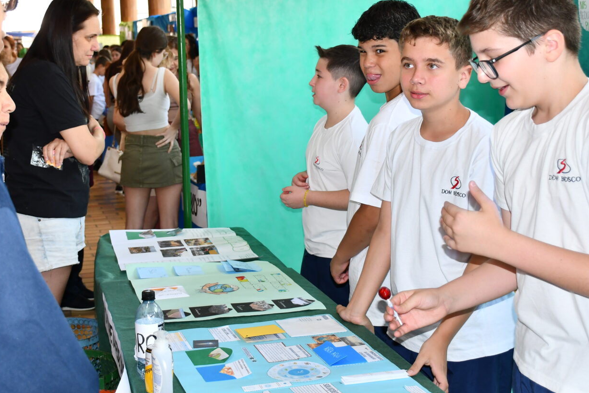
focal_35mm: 56
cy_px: 129
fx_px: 916
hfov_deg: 35.4
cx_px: 215
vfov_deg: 24.1
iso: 400
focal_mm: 24
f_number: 3.8
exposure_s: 1/125
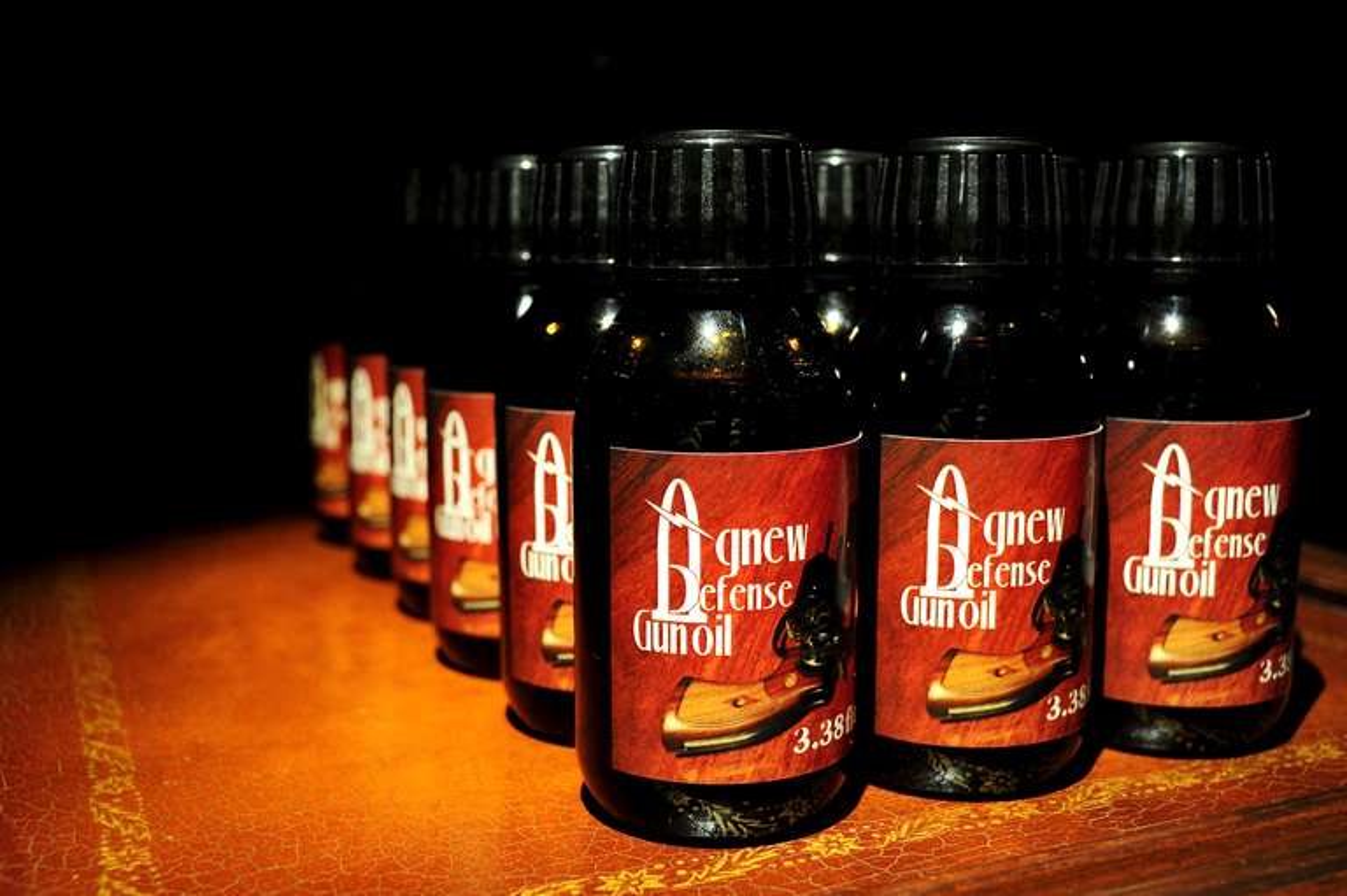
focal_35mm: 35
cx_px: 674
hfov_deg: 54.5
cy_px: 448
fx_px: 1309
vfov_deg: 37.8
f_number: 2.8
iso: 6400
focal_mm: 35
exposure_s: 1/40
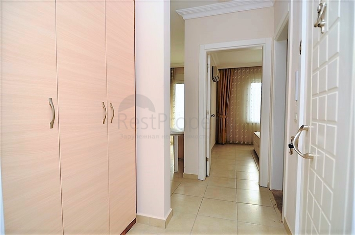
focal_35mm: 18
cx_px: 178
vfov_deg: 67.1
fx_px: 177
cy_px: 118
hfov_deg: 90.1
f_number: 4
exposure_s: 1/60
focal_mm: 12
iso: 100
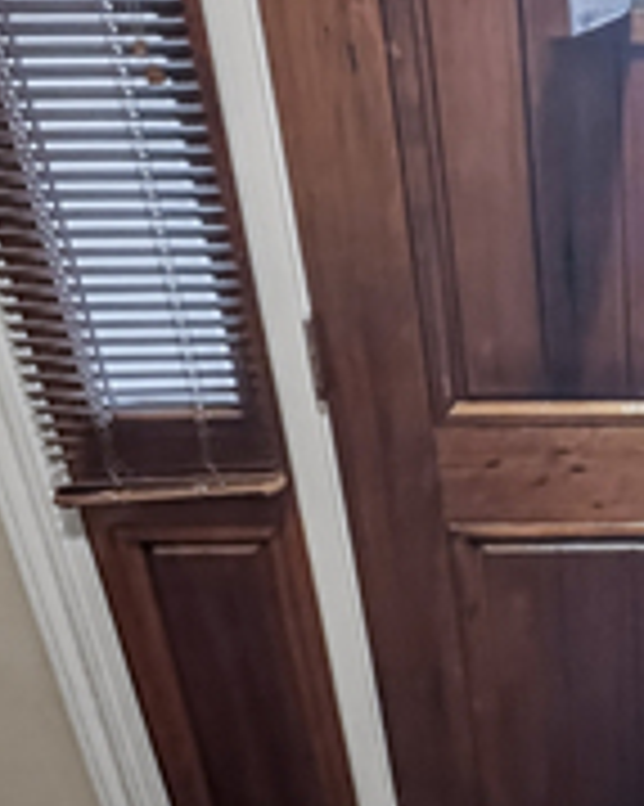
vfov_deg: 51.7
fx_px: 811
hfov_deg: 36.6
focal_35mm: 34
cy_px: 257
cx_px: 707
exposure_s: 1/40
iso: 800
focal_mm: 1.6
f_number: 1.8
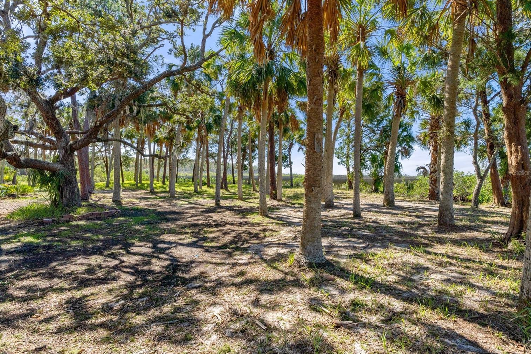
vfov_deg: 64.5
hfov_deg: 86.9
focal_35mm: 19
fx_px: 280
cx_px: 264
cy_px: 172
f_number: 8
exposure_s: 1/800
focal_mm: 12
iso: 320
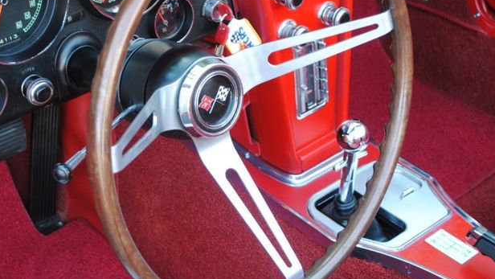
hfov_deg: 30.8
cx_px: 180
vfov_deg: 17.8
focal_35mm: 68
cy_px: 135
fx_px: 893
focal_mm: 26
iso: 200
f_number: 4.2
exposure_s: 1/40
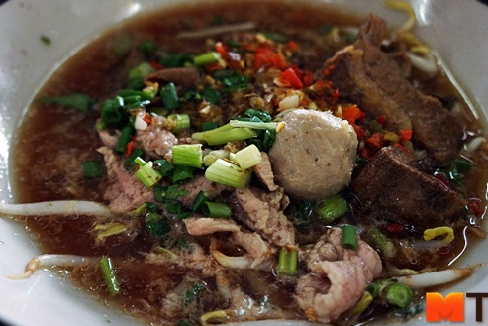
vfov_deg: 29.9
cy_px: 157
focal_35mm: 45
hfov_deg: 43.6
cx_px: 263
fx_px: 610
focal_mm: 25
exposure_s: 1/60
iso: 1600
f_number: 4
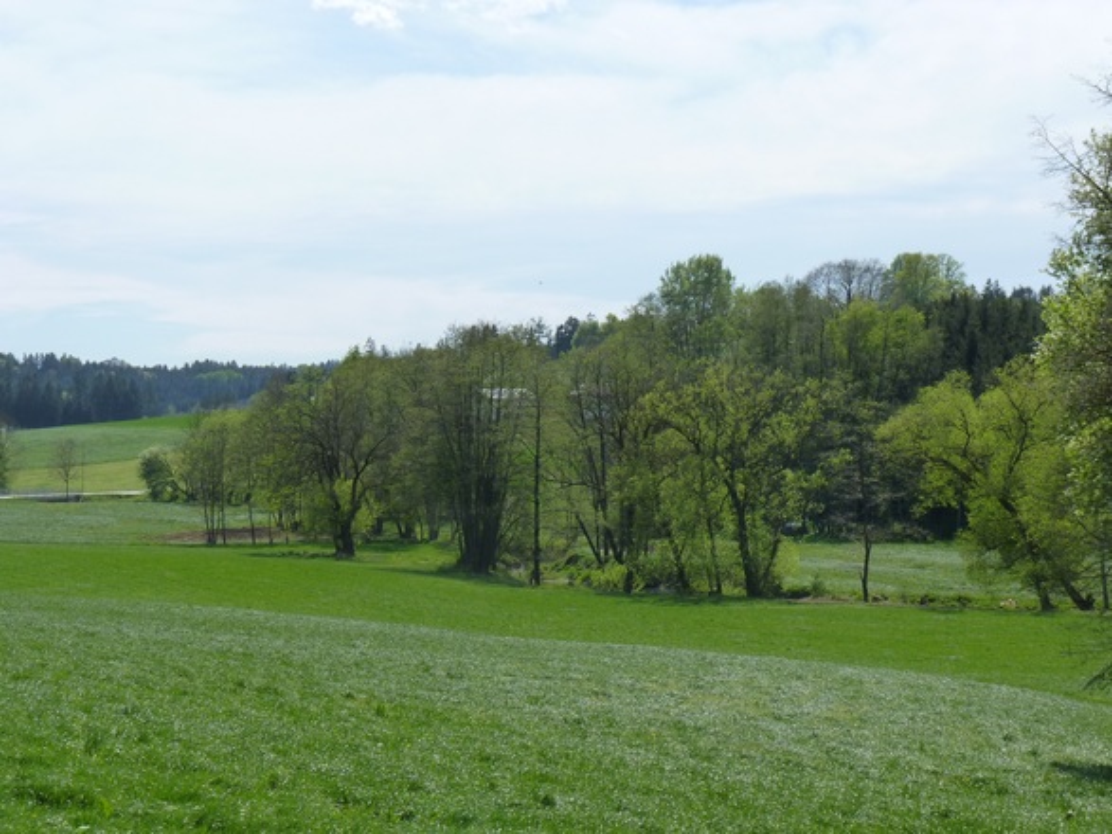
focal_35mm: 94
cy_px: 417
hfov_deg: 20.9
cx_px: 556
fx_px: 3019
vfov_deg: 15.7
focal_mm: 16.7
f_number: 5.6
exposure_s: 1/400
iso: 125
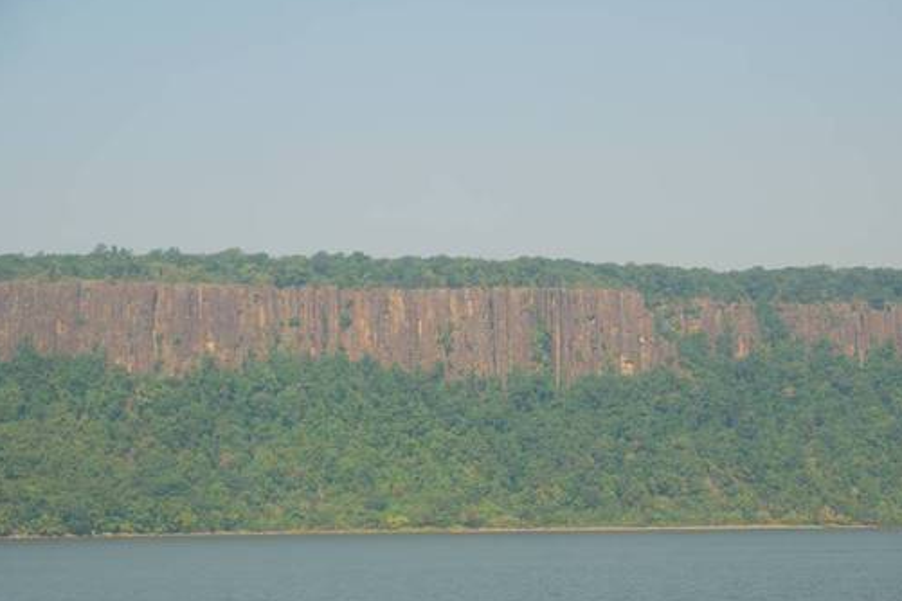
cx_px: 591
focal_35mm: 109
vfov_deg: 12.5
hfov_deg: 18.7
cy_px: 408
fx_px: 2731
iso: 100
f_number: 5
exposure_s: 1/100
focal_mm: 52
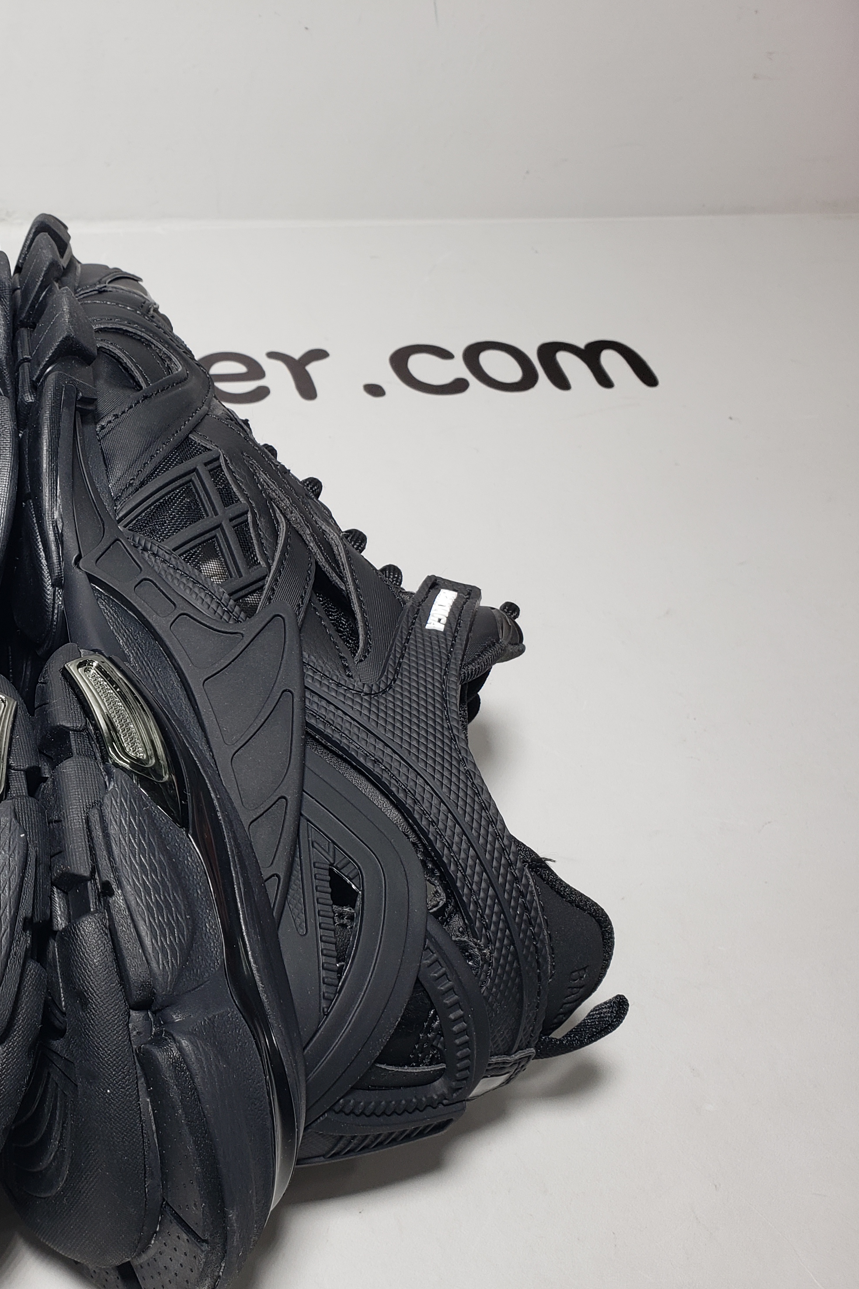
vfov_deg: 51.9
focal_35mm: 37
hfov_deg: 32.9
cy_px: 653
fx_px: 1324
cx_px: -8
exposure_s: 1/100
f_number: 2.4
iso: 50
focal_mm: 4.3
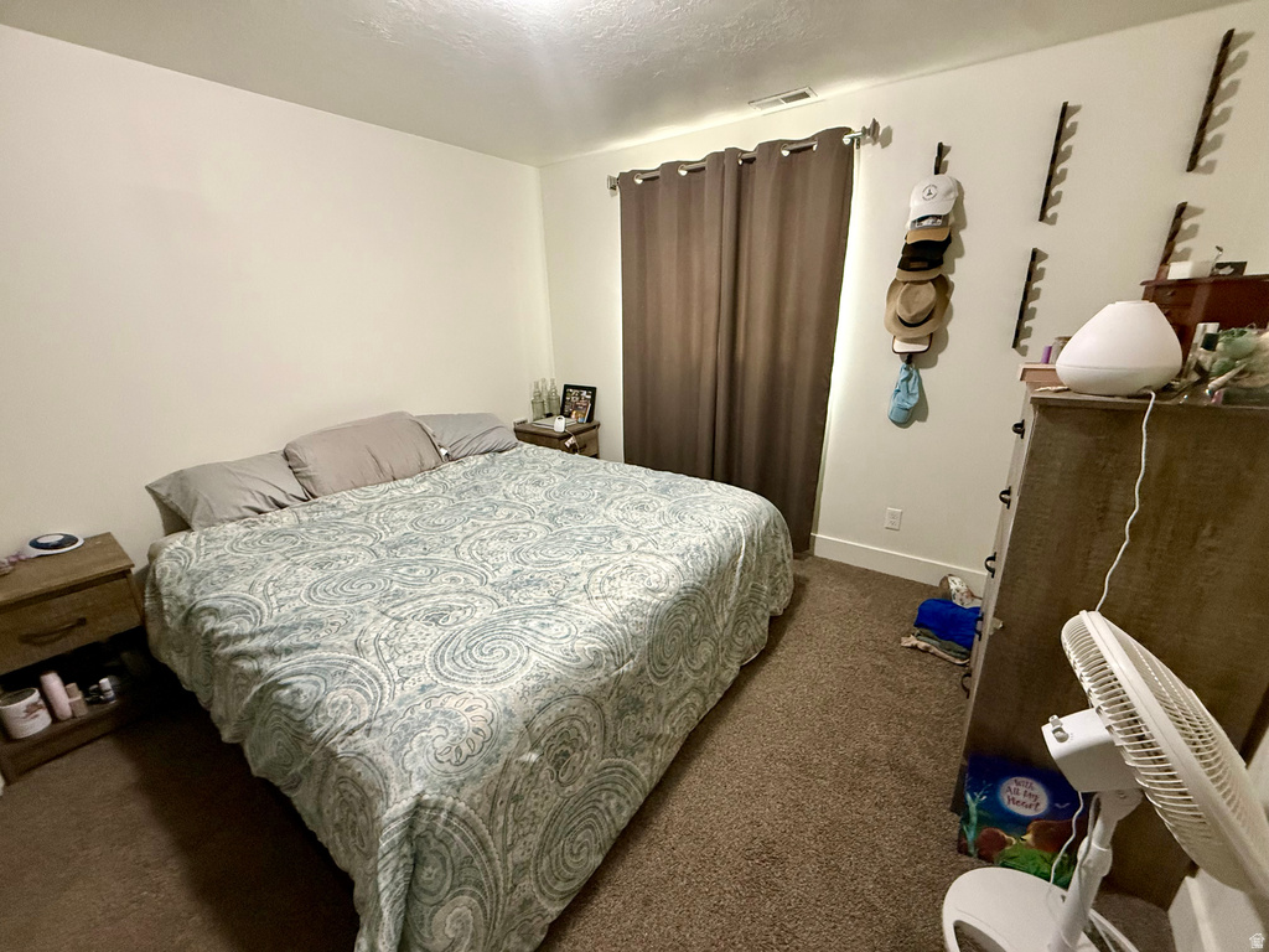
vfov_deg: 85.7
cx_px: 634
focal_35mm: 14
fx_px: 513
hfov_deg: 102.1
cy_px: 476
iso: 500
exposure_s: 1/60
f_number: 2.2
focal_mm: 2.22
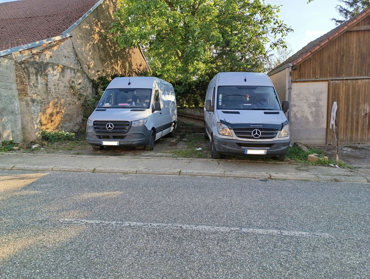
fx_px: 246
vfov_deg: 59.0
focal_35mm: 23
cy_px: 140
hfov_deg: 73.9
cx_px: 185
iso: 50
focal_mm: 6.14
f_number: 1.6
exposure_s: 1/100
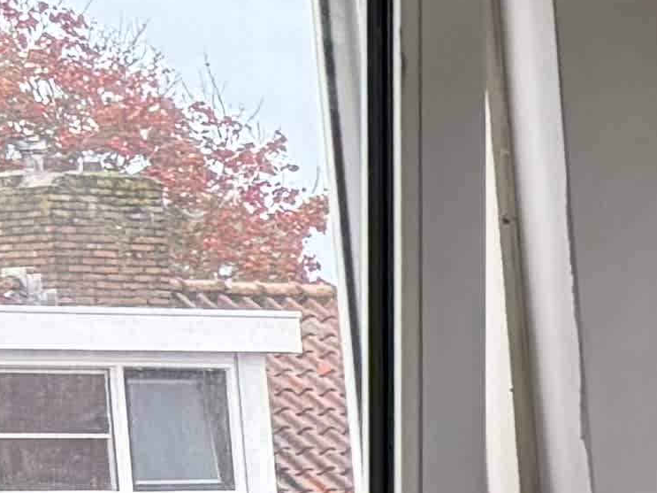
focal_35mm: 200
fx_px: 3795
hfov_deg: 7.5
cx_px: 2474
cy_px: 872
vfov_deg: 7.2
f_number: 1.6
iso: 100
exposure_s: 1/121
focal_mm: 6
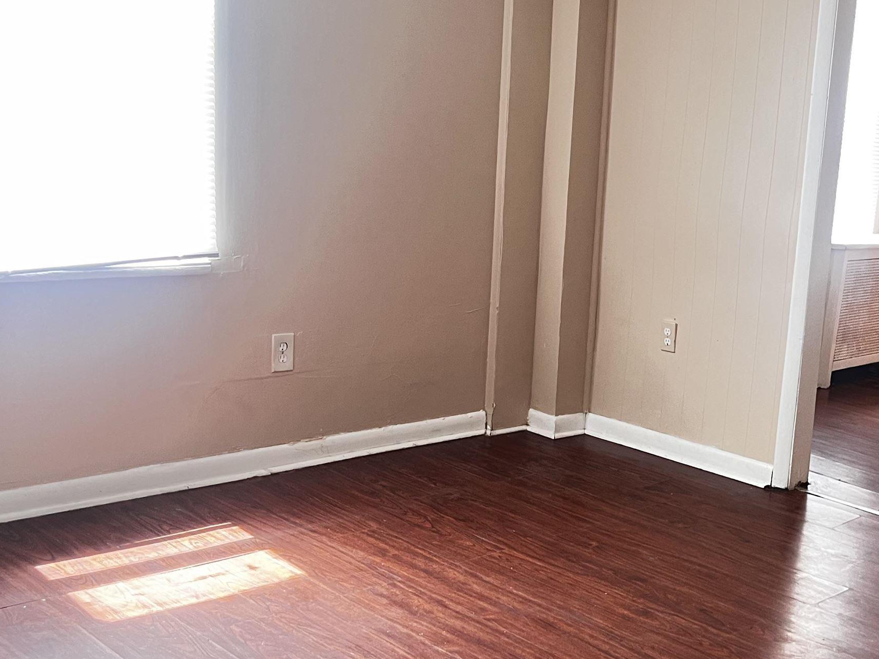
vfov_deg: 30.9
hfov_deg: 39.6
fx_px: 1194
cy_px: 347
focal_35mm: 47
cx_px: 627
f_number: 1.6
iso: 200
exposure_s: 1/60
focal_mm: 5.1
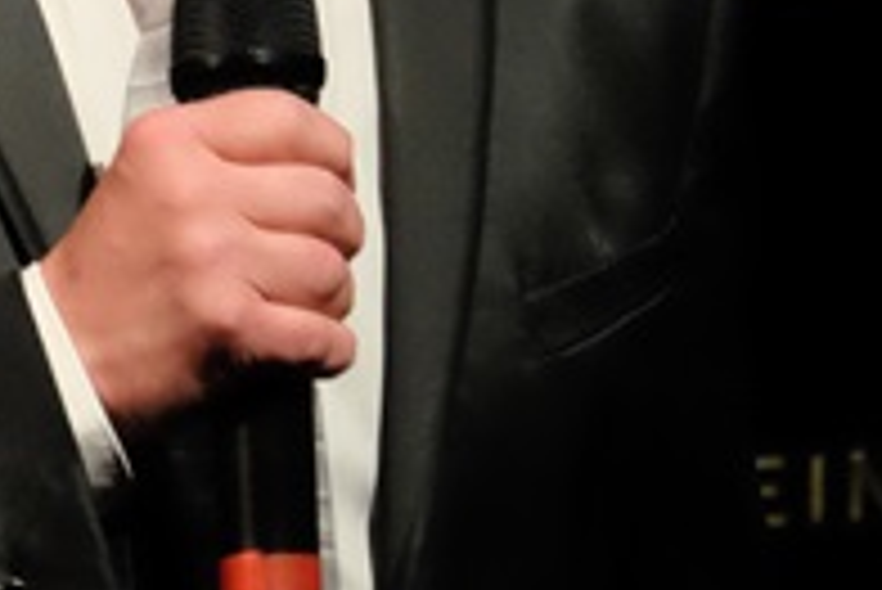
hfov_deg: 1.8
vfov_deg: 1.2
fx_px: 27337
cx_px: -248
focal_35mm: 1115
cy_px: -295
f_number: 6.4
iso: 6400
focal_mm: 181.9
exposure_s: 1/150
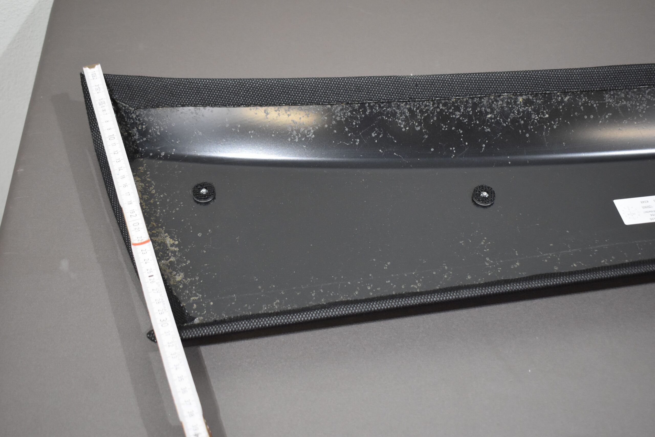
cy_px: 218
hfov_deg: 43.6
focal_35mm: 45
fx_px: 819
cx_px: 328
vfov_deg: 29.9
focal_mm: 30
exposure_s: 1/125
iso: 1100
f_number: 4.2
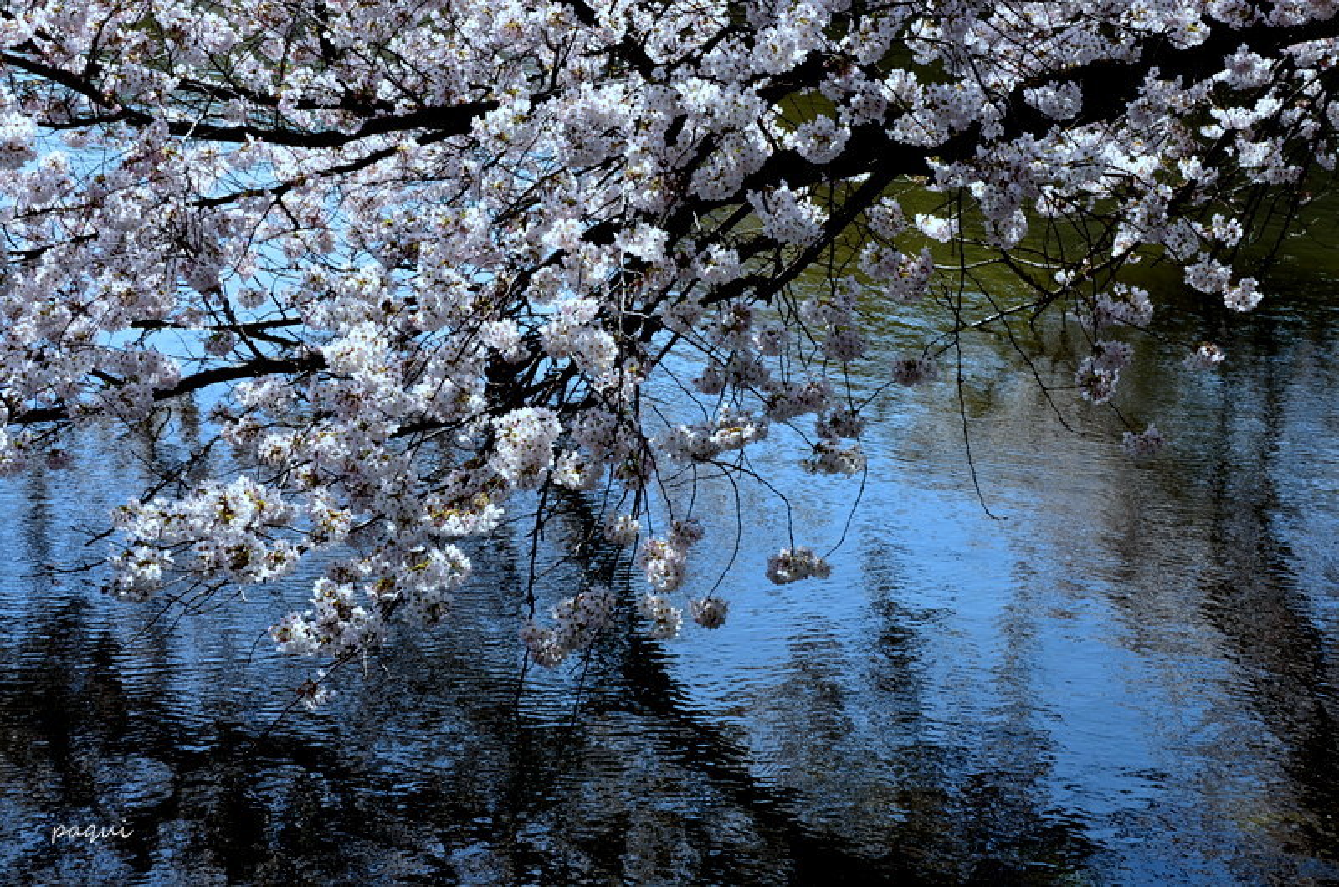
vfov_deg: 21.5
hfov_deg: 32.0
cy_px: 444
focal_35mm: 63
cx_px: 670
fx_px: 2339
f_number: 11
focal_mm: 42
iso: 140
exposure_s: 1/125
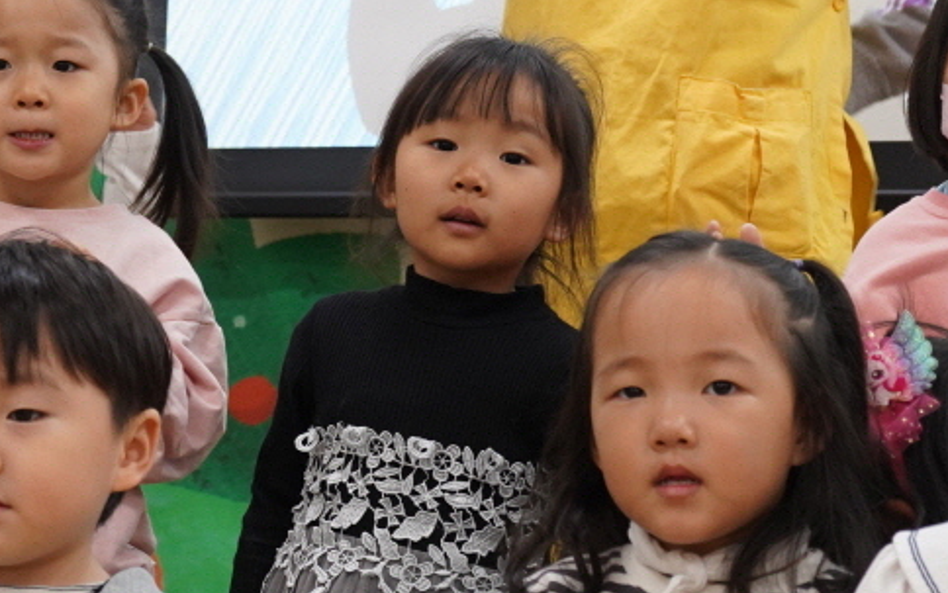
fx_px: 3748
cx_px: 163
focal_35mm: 145
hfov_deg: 14.3
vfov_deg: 9.0
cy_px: 138
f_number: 5.6
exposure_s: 1/125
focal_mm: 53
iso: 2500
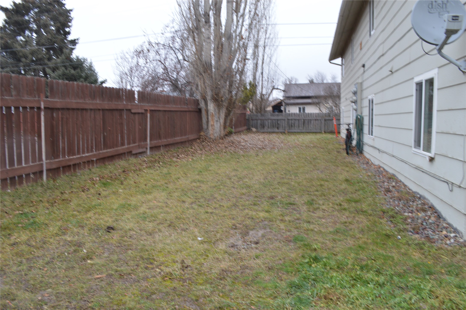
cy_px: 155
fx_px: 349
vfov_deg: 47.8
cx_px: 233
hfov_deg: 67.4
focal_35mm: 27
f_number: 5
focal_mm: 18
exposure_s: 1/100
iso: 400
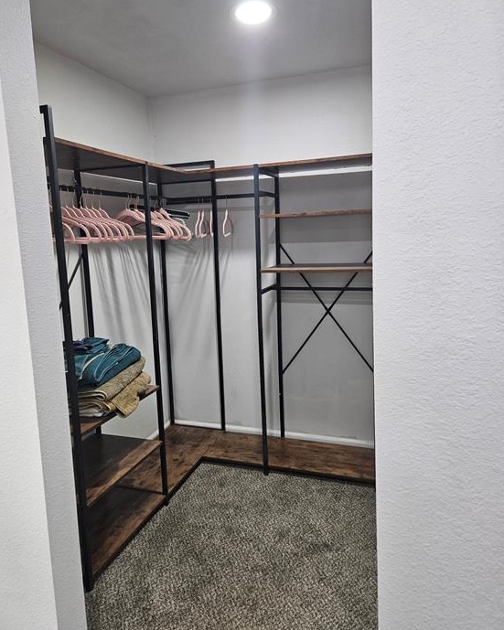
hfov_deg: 56.8
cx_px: 245
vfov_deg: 68.1
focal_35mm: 25
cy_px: 303
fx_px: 466
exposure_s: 1/120
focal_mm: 5.4
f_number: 1.8
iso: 320
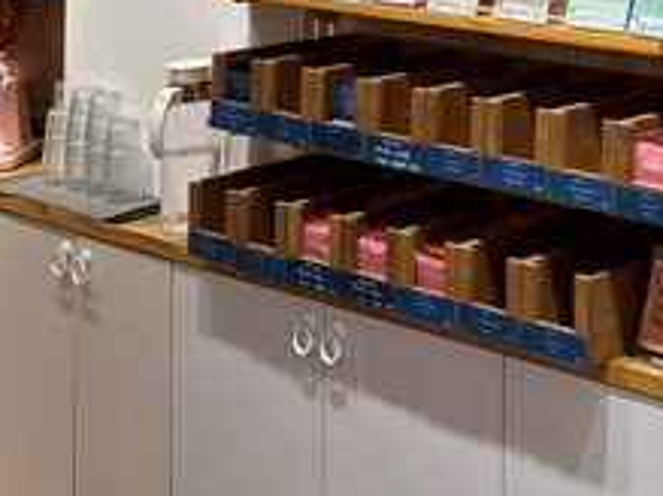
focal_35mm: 95
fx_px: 1819
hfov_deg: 17.9
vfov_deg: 13.9
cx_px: 1060
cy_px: -381
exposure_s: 1/120
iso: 100
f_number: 1.5
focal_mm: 5.7
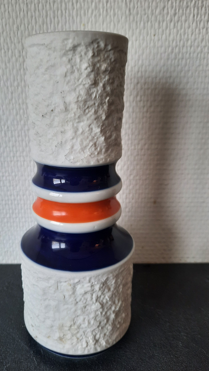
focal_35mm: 28
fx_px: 276
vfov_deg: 67.9
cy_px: 185
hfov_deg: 41.2
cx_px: 77
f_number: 2
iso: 80
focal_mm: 4.6
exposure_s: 1/50
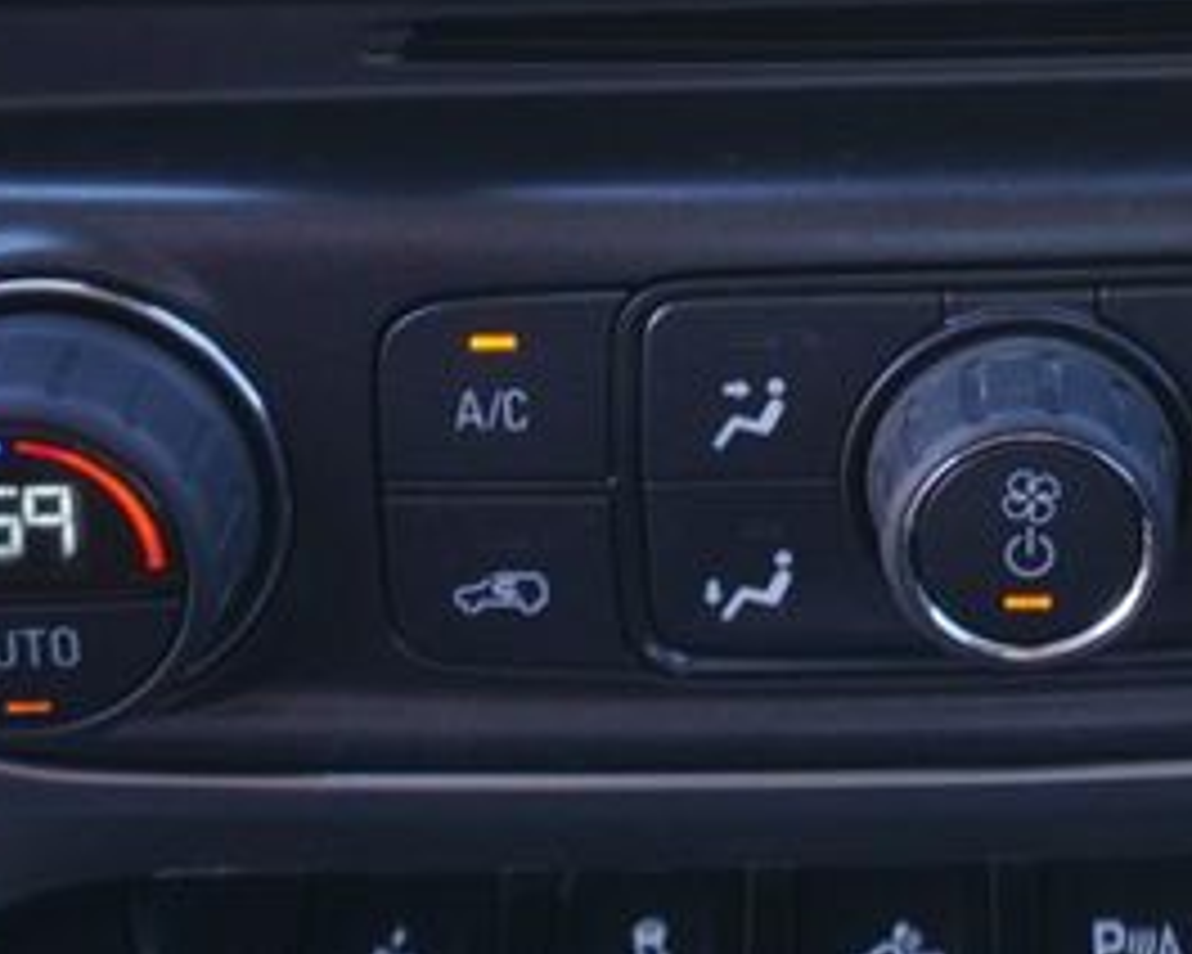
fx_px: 3069
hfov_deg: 21.6
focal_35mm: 87
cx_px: 1017
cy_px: -576
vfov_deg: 15.9
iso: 250
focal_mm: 16
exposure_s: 1/60
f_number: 4
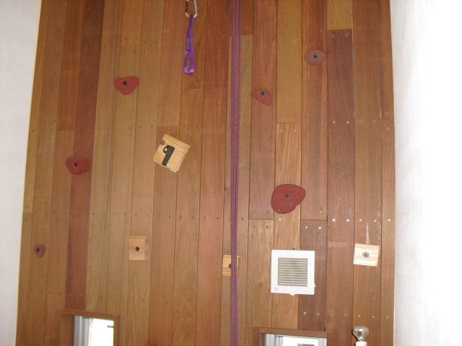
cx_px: 231
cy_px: 173
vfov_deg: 39.7
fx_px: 480
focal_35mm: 36
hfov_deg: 51.4
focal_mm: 6.3
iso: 200
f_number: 3.1
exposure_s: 1/60
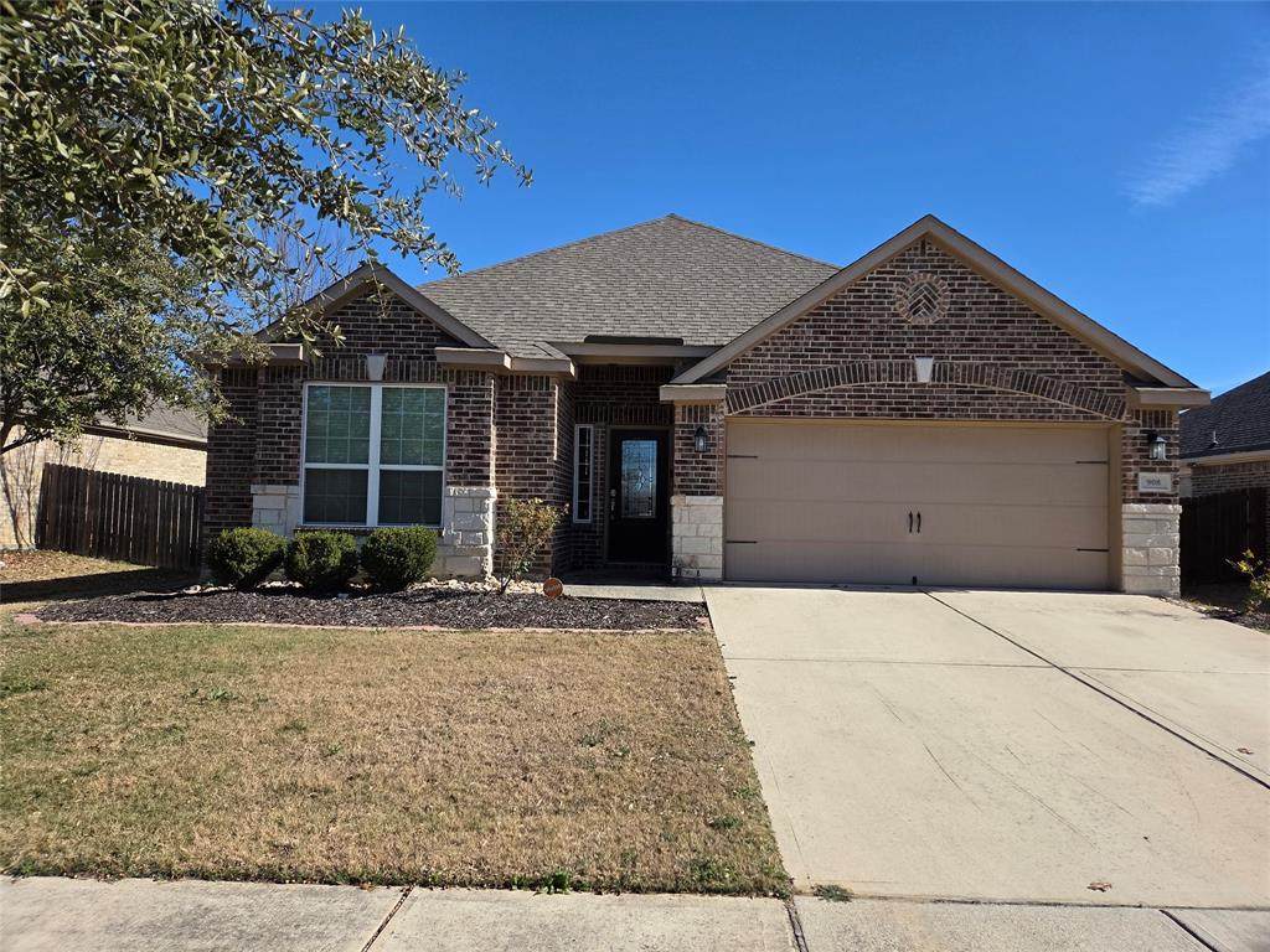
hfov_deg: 73.9
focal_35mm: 23
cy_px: 476
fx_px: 844
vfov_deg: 58.9
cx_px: 635
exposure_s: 1/5261
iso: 80
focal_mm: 5.4
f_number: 1.8
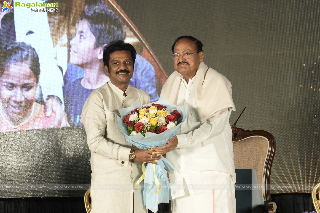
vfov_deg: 8.7
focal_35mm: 157
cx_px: 160
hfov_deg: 13.1
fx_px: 1396
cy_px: 106
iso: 1000
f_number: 4
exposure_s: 1/250
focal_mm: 105
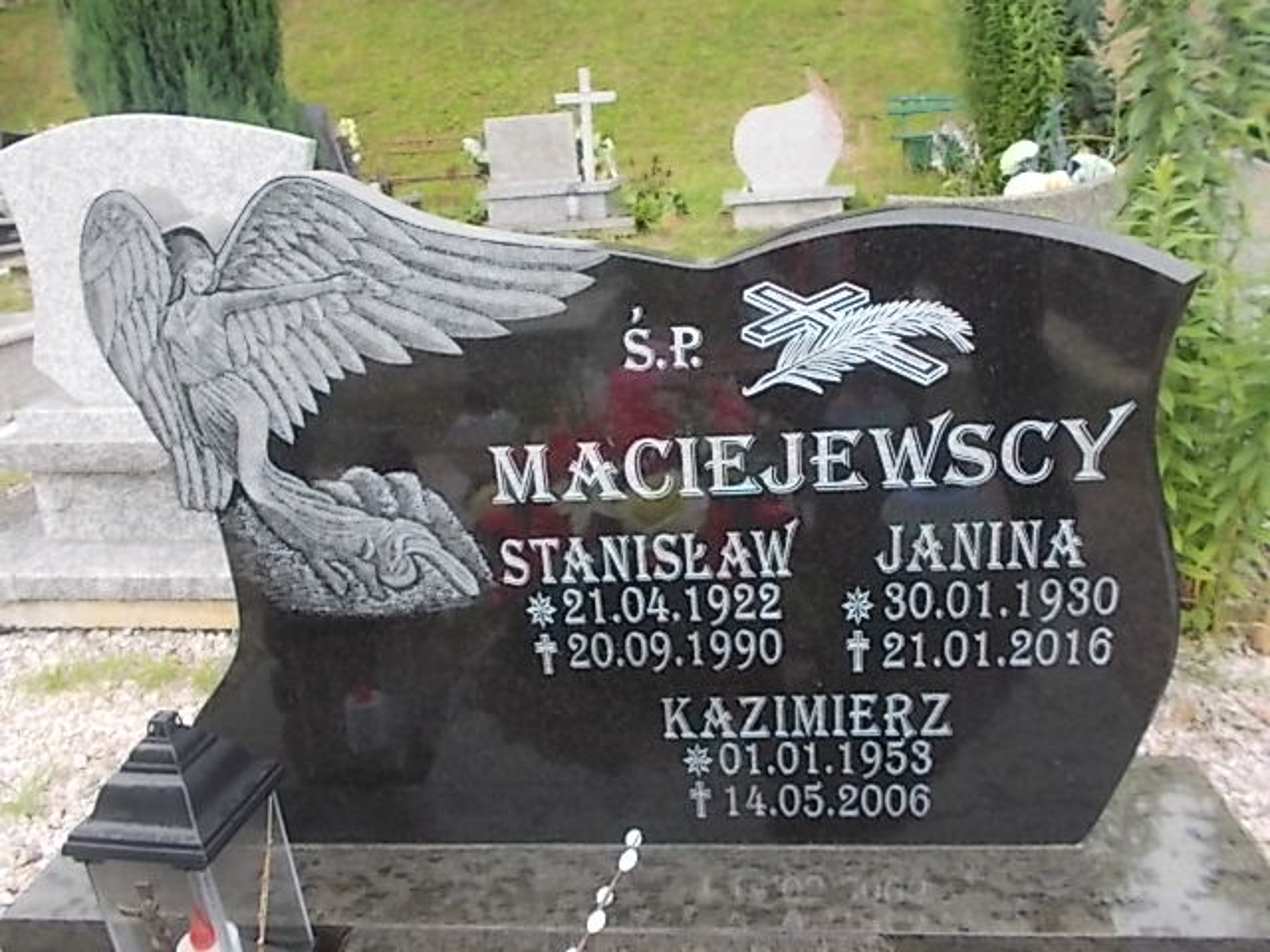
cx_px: 635
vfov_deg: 53.1
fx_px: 954
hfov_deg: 67.3
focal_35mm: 26
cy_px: 476
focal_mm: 4.6
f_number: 3.2
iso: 80
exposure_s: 1/125
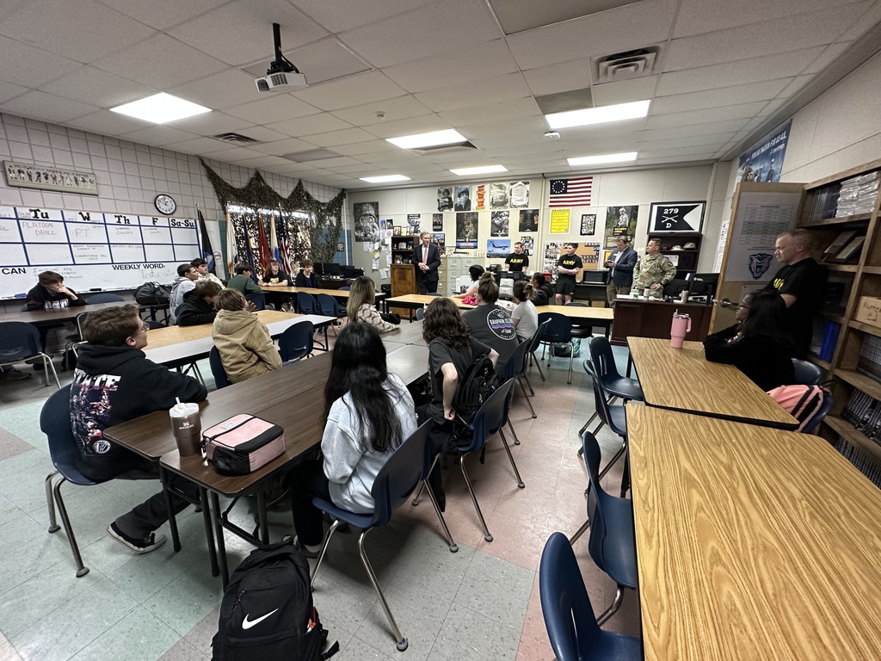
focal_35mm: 14
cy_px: 330
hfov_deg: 102.1
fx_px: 356
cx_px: 440
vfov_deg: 85.7
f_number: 2.2
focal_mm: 2.22
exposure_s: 1/62
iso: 250
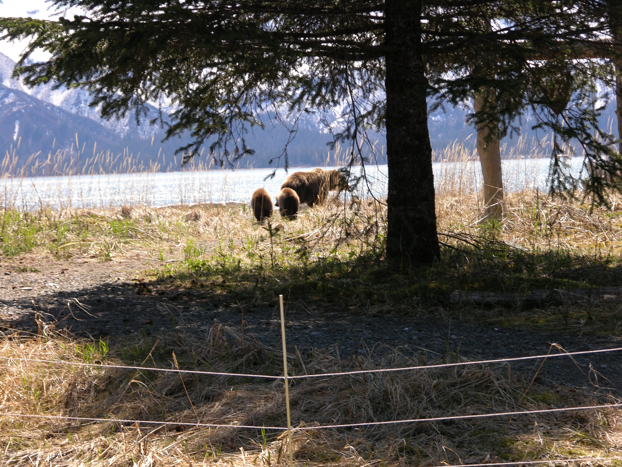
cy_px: 234
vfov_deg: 9.9
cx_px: 311
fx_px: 2695
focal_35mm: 150
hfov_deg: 13.2
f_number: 4.9
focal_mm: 37.7
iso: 50
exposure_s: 1/196
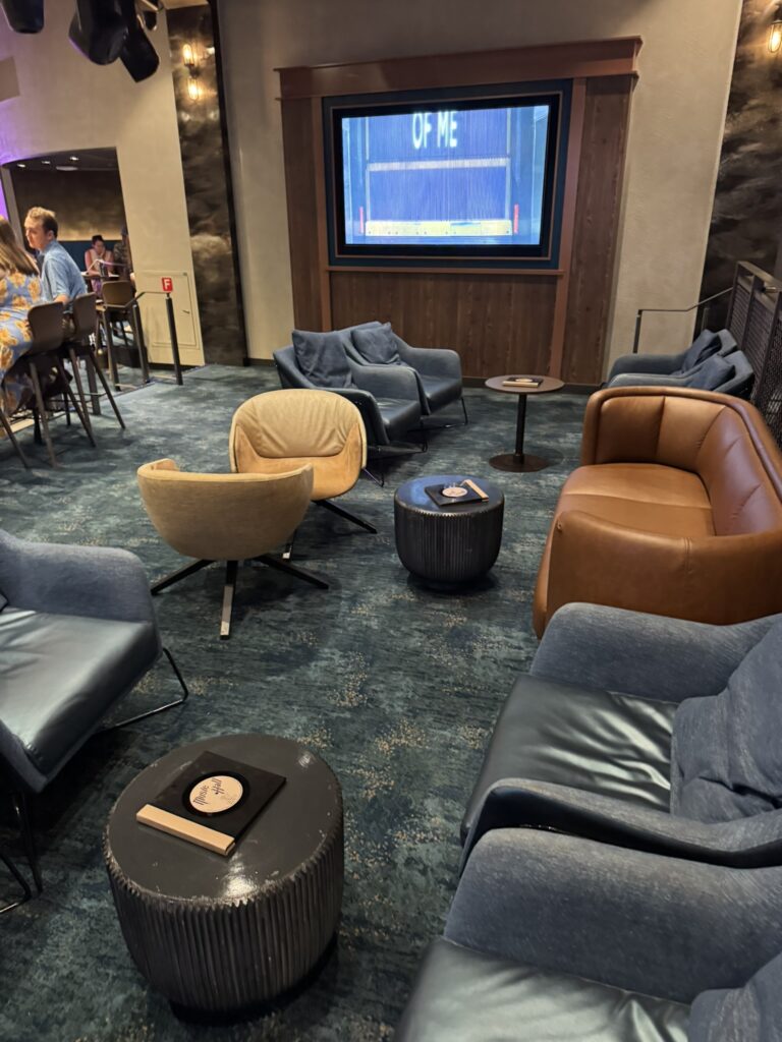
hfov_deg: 56.8
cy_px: 521
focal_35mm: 24
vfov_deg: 71.6
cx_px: 391
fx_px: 723
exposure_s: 1/30
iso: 800
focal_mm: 6.76
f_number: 1.78
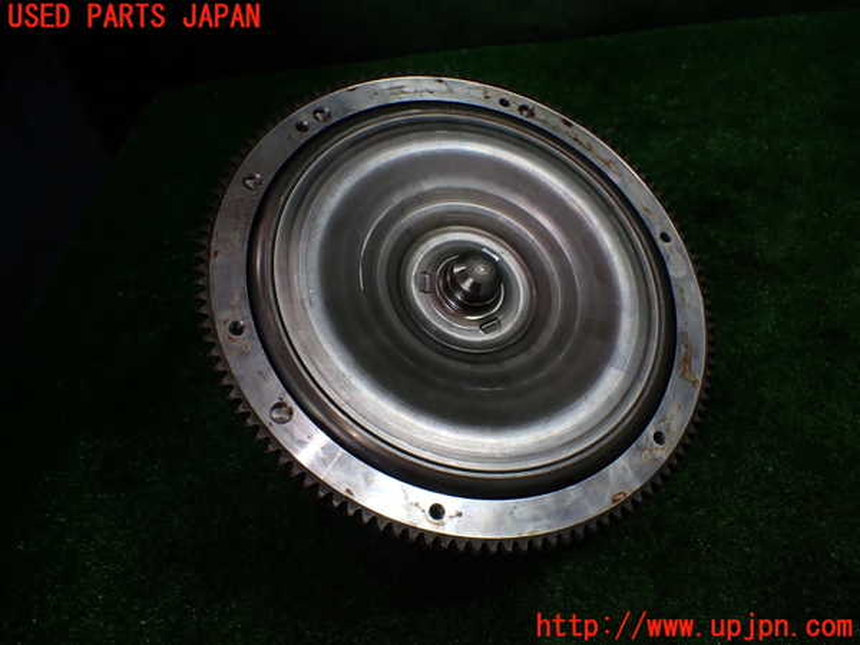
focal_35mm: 30
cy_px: 322
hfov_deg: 60.0
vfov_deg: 46.8
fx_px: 745
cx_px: 430
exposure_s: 1/125
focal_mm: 5.4
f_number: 2.3
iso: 125
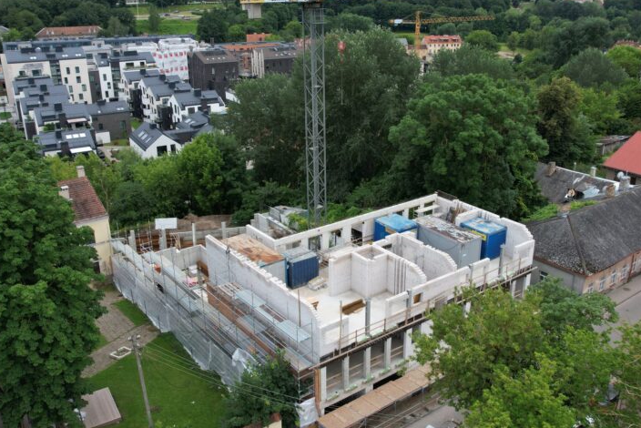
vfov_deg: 41.1
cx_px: 338
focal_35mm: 32
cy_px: 200
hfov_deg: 58.7
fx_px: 570
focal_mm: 8.38
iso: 110
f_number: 2.8
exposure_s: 1/640
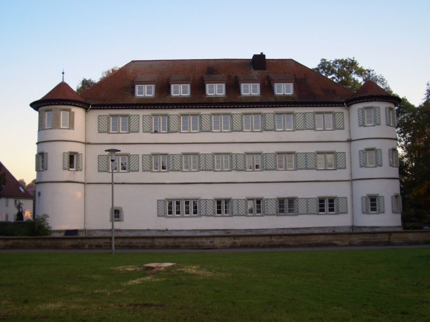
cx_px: 215
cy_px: 161
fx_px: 509
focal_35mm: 41
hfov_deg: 45.8
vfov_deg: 35.1
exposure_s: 1/80
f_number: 2.8
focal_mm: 6.8
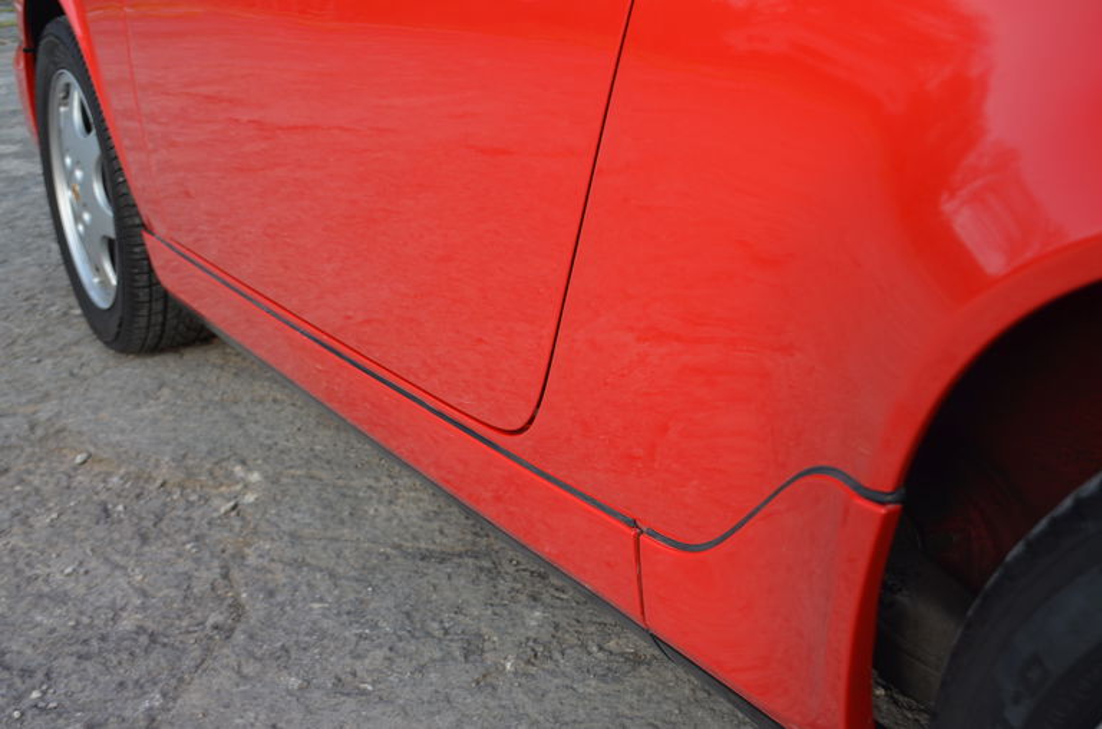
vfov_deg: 34.0
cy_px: 364
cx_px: 551
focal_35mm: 39
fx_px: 1191
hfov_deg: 49.7
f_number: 5.6
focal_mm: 26
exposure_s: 1/125
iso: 400
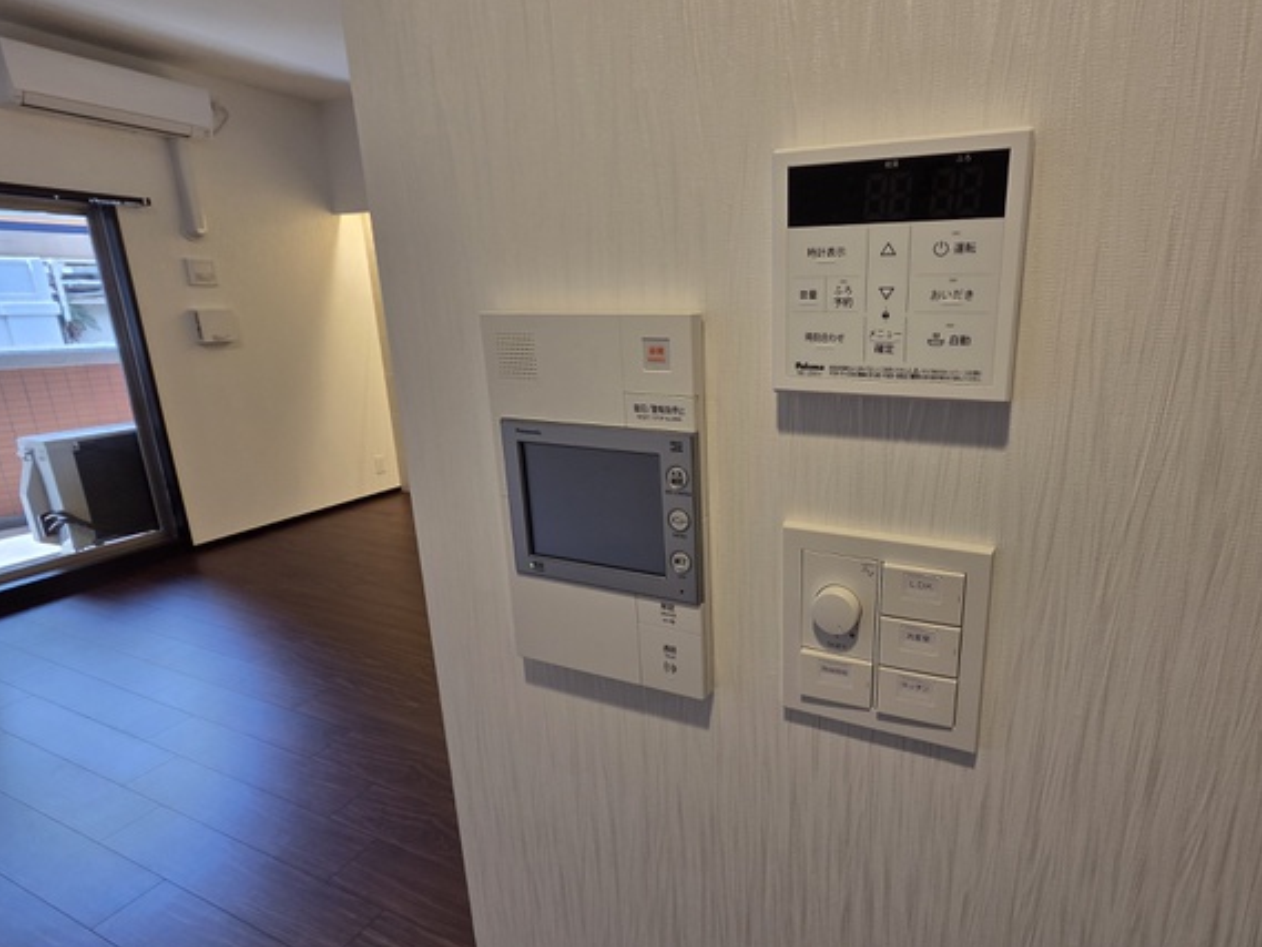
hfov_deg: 93.0
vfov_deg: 78.1
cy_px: 460
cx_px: 767
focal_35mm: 16
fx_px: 583
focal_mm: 2.2
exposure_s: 1/120
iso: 100
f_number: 2.2
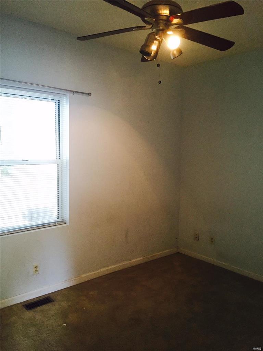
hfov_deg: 48.2
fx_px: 294
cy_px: 176
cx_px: 132
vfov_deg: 61.7
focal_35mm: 29
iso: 160
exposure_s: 1/30
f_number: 2.2
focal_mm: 4.15
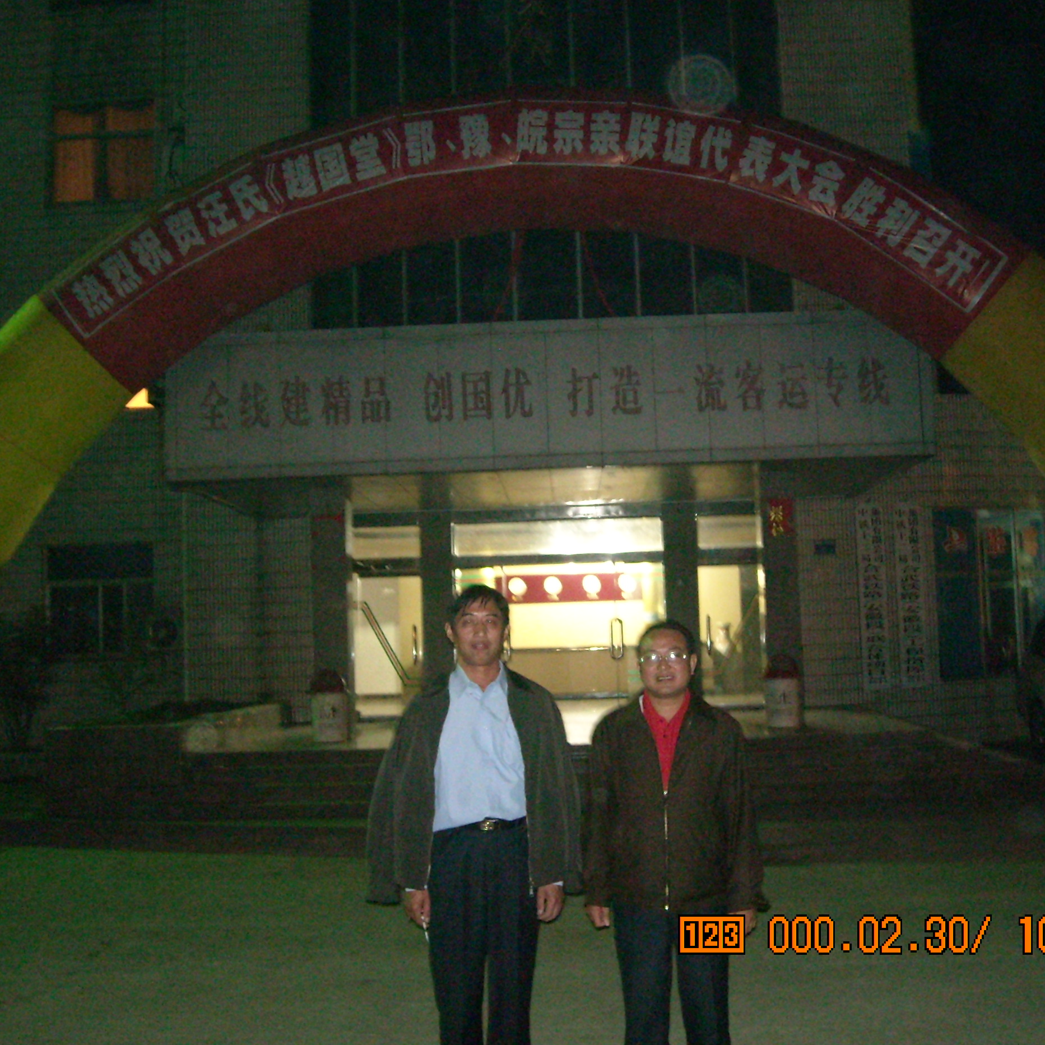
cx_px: 574
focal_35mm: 43
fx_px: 1469
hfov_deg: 39.1
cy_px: 504
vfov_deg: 39.2
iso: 800
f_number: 2.8
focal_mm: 5.7
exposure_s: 1/1.33
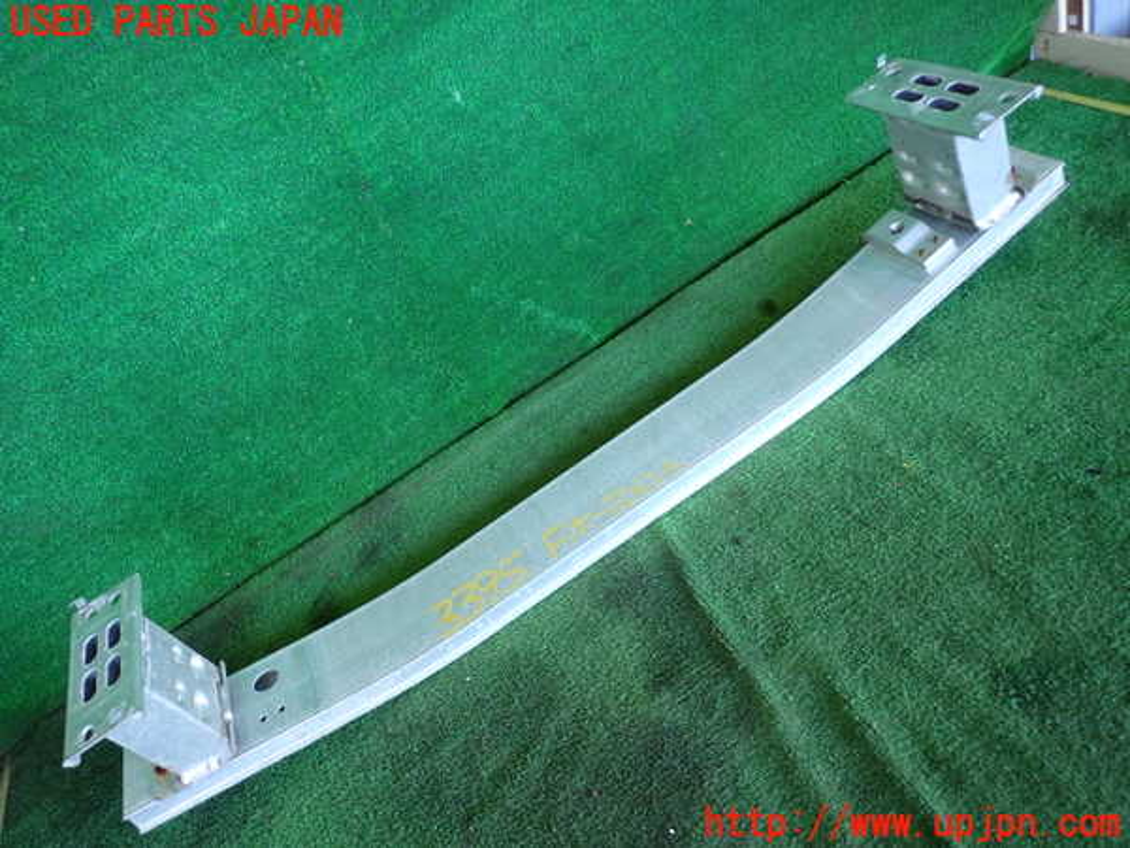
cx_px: 565
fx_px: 816
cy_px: 424
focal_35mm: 25
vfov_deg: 54.9
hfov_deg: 69.4
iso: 200
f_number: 2
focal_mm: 4.5
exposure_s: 1/125
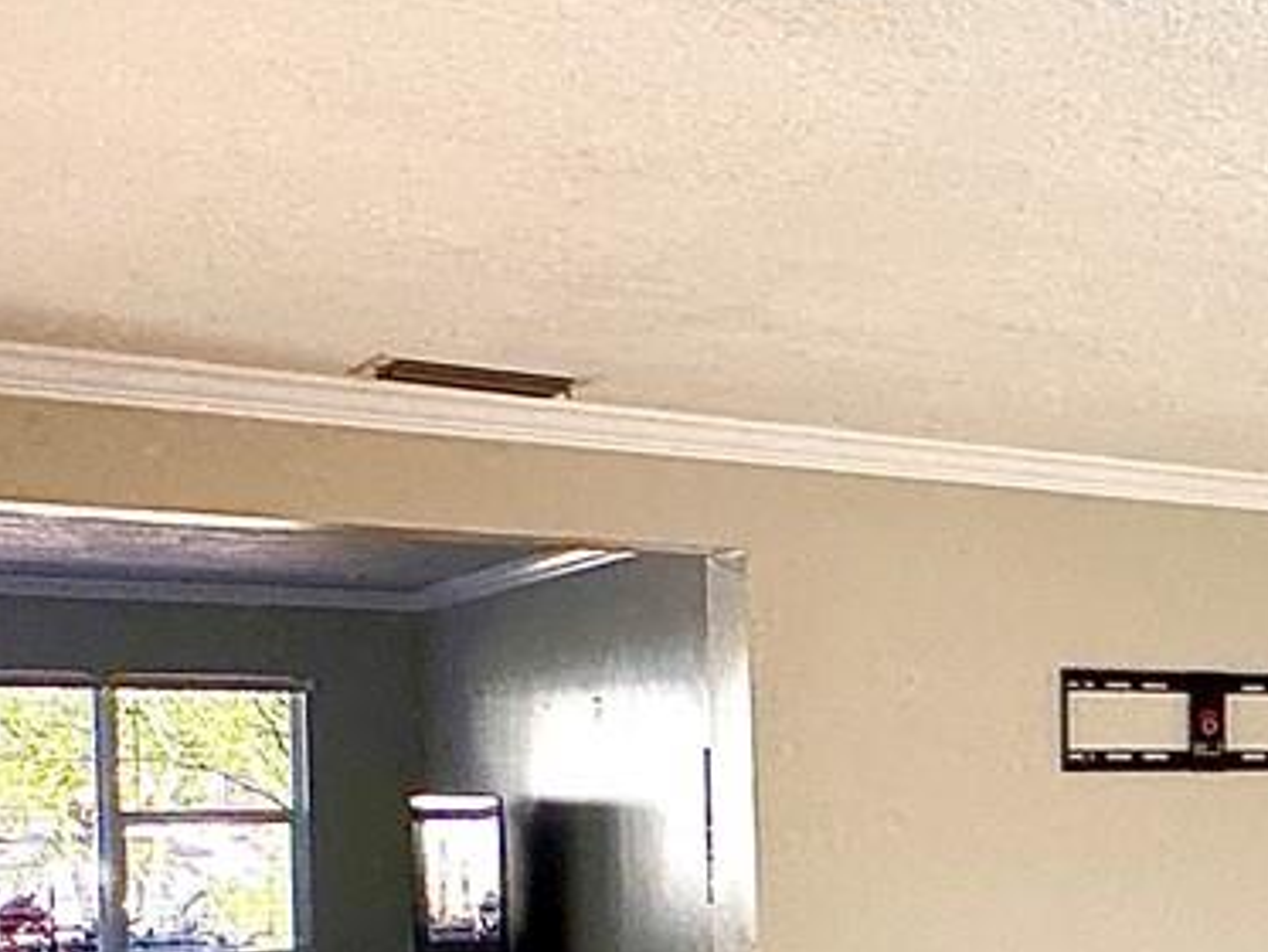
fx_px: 2199
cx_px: 2029
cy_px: 826
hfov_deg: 23.6
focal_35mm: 60
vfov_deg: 23.9
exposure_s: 1/120
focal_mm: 2.22
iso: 125
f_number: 2.2
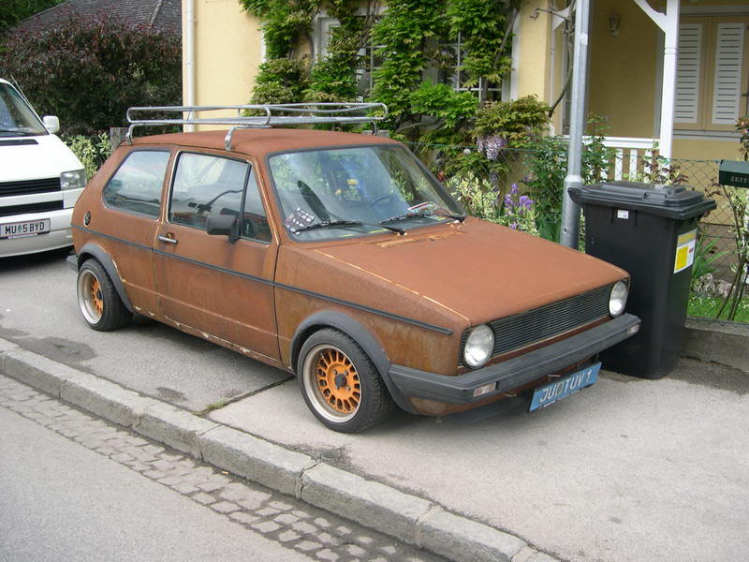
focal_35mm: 38
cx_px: 374
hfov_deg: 49.0
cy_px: 281
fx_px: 822
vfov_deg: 37.7
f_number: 2.8
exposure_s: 1/446
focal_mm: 8
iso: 100
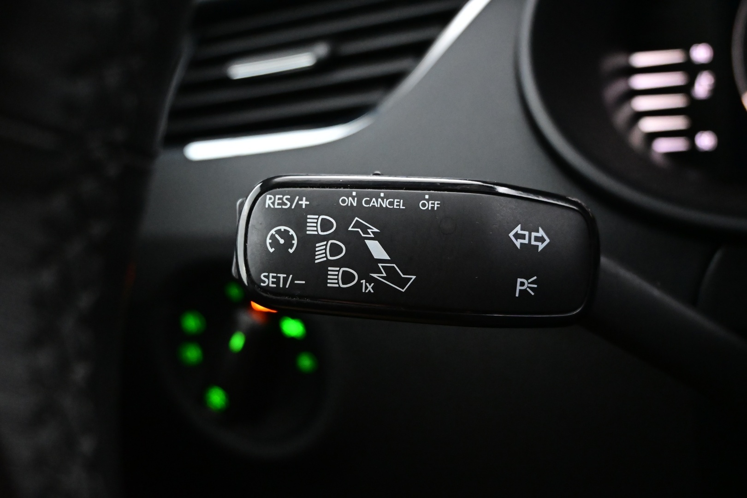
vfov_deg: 35.5
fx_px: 778
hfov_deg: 51.3
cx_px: 374
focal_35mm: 38
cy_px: 249
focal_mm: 25
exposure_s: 1/25
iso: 6400
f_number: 4.2
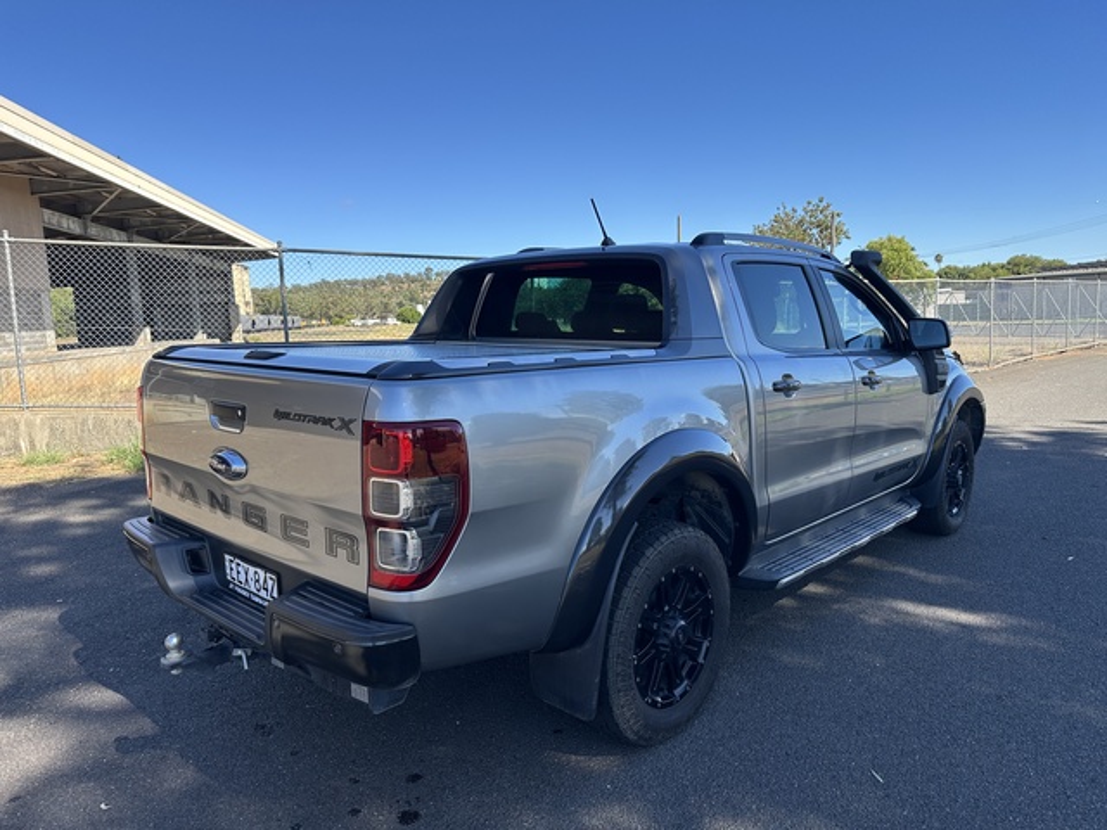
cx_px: 554
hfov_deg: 71.6
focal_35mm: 24
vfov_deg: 56.8
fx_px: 768
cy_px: 415
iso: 80
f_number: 1.78
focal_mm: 6.86
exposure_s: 1/2252
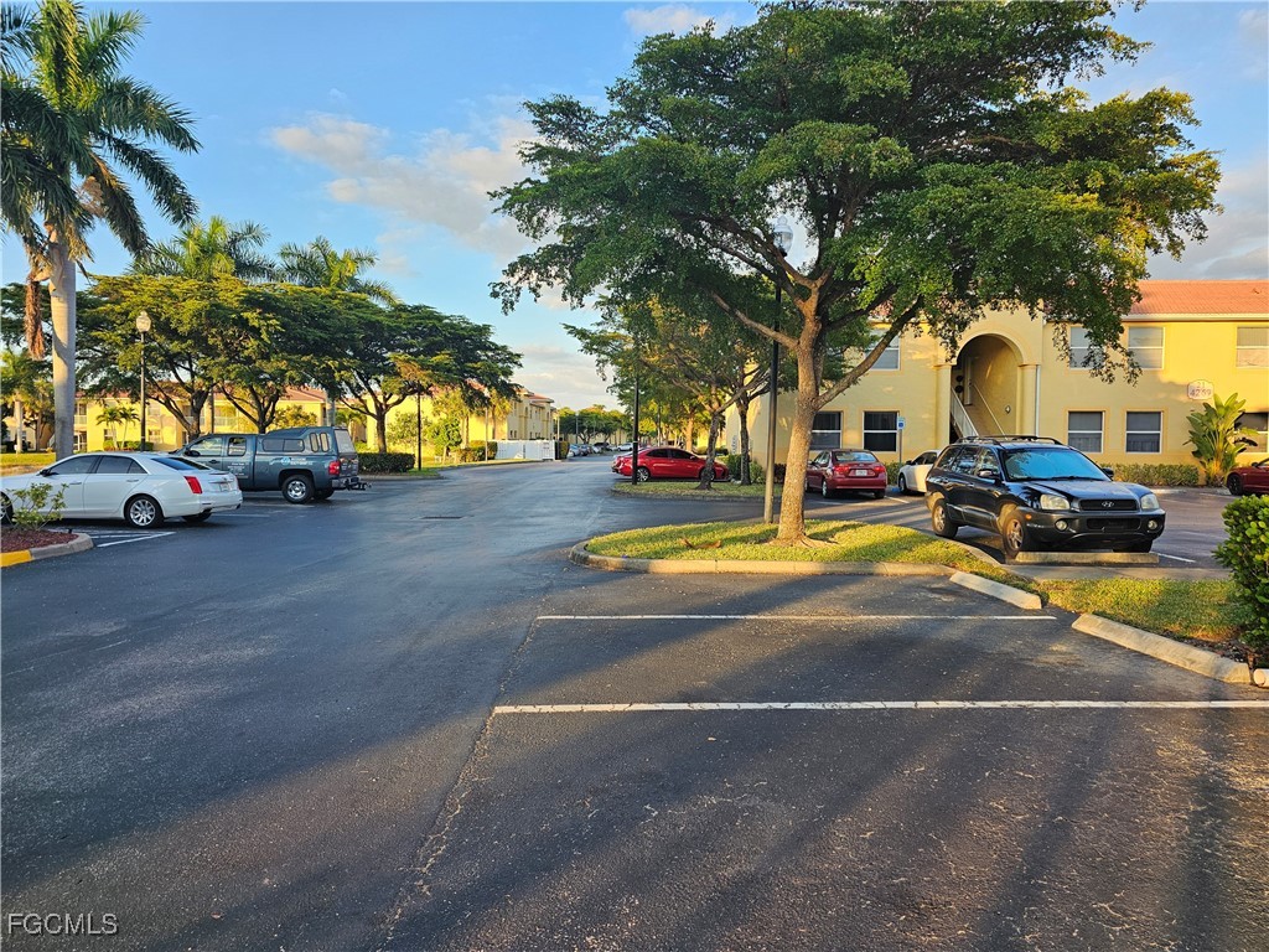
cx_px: 634
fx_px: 843
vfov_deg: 58.9
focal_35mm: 23
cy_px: 476
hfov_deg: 73.9
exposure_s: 1/207
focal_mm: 6.3
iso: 20
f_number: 1.7
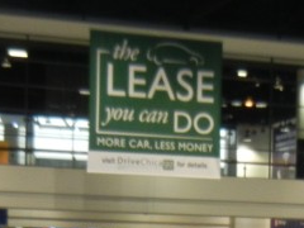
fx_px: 1124
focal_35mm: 128
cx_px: 190
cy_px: 294
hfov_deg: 15.4
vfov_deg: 11.3
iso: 258
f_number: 3.5
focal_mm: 5.4
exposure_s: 1/60
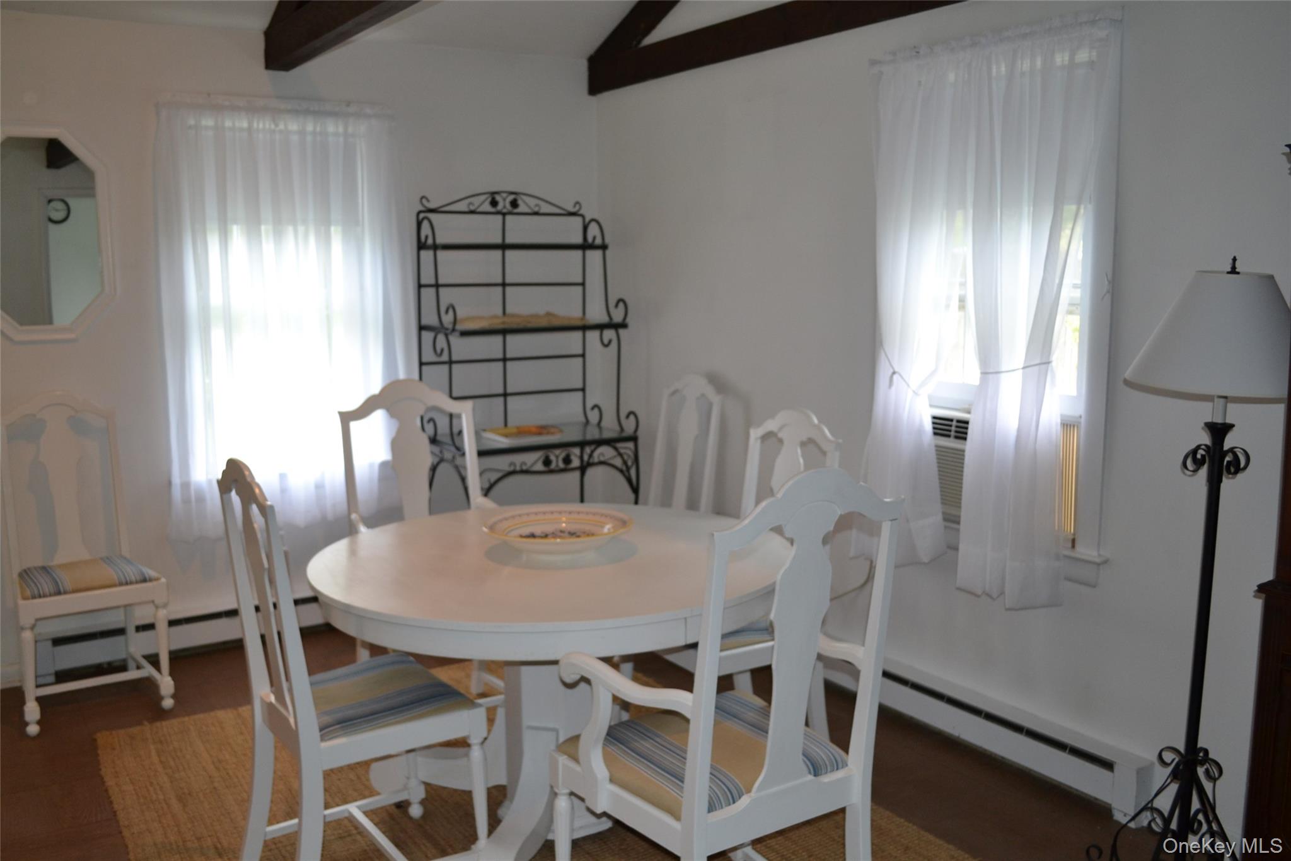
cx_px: 646
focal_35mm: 30
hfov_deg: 61.9
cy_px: 430
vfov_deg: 43.6
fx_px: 1076
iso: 400
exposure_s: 1/80
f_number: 4
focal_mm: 20
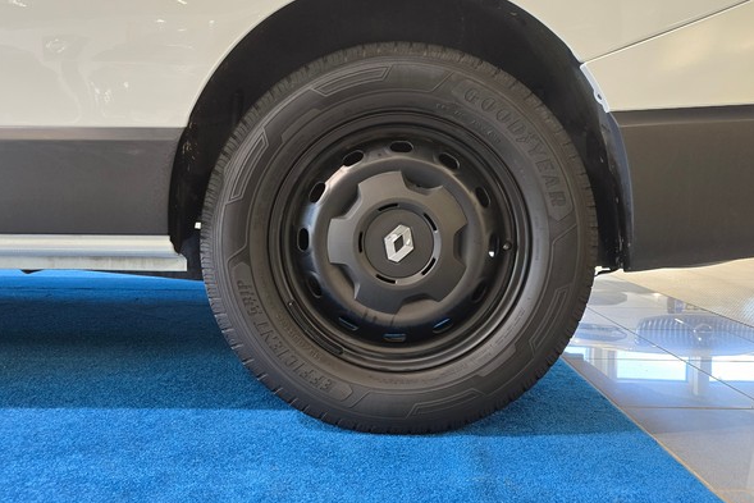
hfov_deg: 69.3
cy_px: 225
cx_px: 361
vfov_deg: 49.5
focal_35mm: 26
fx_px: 545
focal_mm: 6.3
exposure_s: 1/100
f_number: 1.7
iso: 400
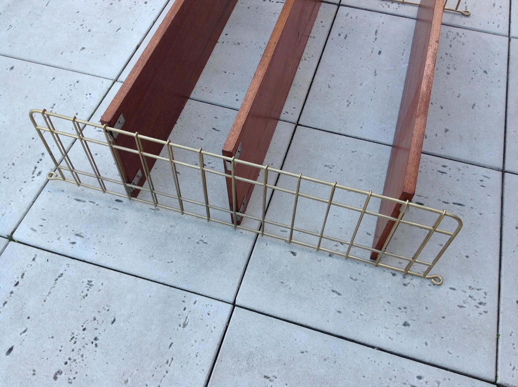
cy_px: 194
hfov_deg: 52.7
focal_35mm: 35
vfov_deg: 40.6
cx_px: 259
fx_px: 523
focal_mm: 4.28
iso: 64
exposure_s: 1/60
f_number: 2.4
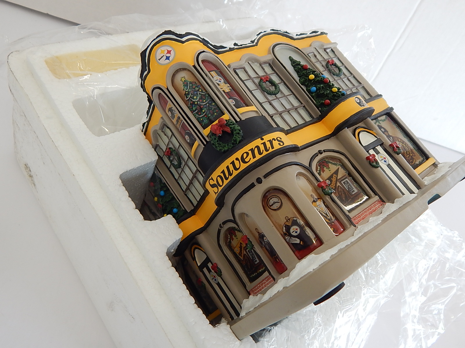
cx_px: 232
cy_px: 174
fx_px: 376
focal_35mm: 28
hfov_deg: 63.4
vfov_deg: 49.7
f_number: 3.2
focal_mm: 5.1
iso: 125
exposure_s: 1/50
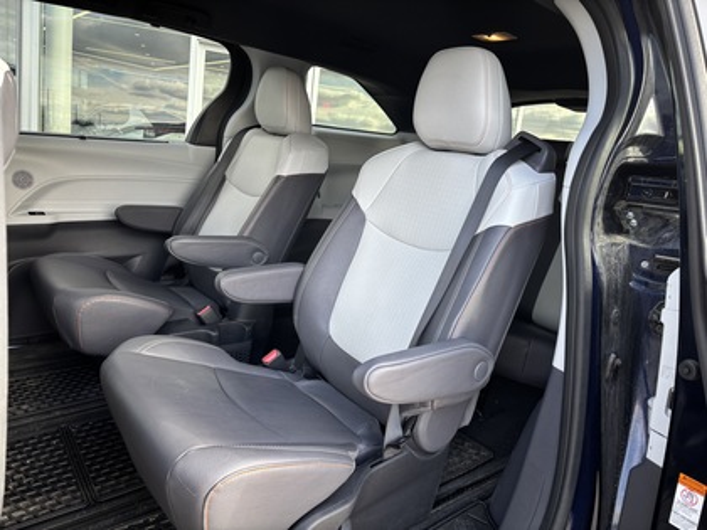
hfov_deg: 67.3
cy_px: 265
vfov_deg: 53.1
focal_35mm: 26
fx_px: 531
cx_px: 354
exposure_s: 1/121
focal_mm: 5.96
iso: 40
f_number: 1.6
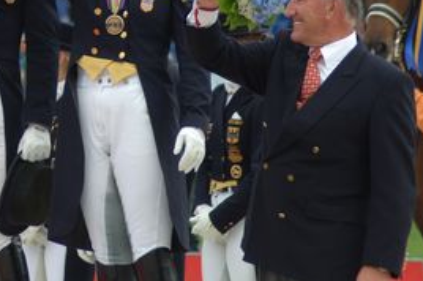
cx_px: -8
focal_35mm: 610
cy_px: -50
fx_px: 7159
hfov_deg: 3.4
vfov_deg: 2.2
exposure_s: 1/250
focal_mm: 170
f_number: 5.6
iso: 200
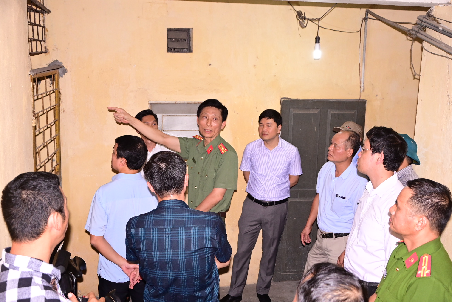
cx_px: 226
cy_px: 151
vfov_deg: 34.2
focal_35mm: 39
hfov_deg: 49.6
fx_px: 490
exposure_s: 1/200
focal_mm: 26
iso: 1600
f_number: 4
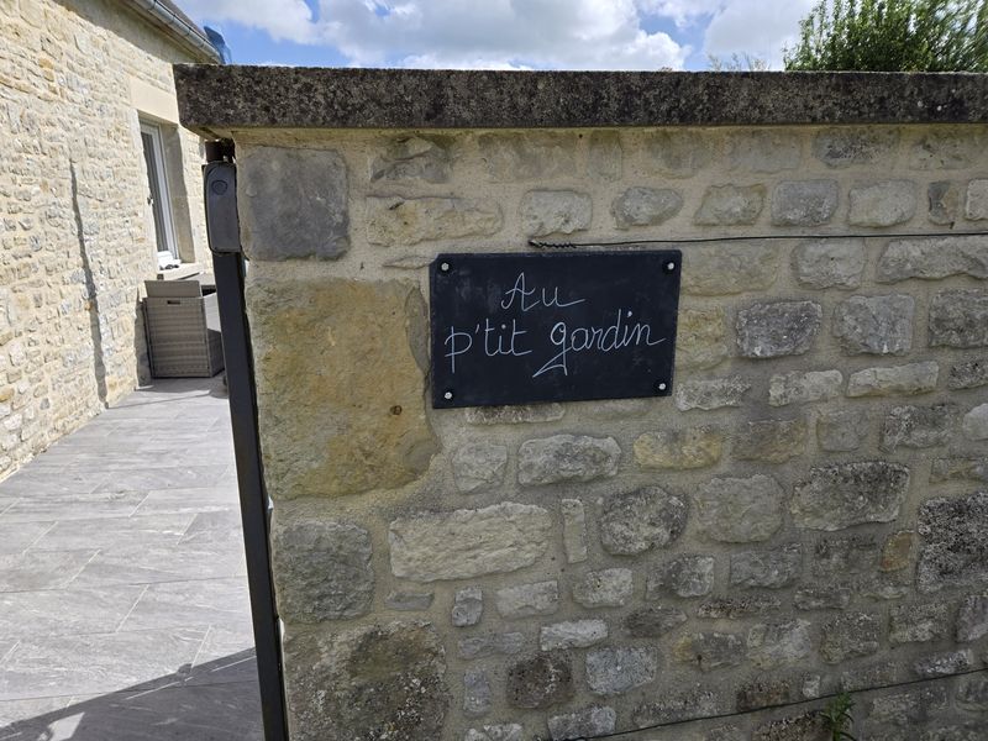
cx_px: 494
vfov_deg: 58.9
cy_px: 370
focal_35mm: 23
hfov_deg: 73.9
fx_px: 656
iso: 50
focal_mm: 5.4
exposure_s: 1/2921
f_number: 1.8
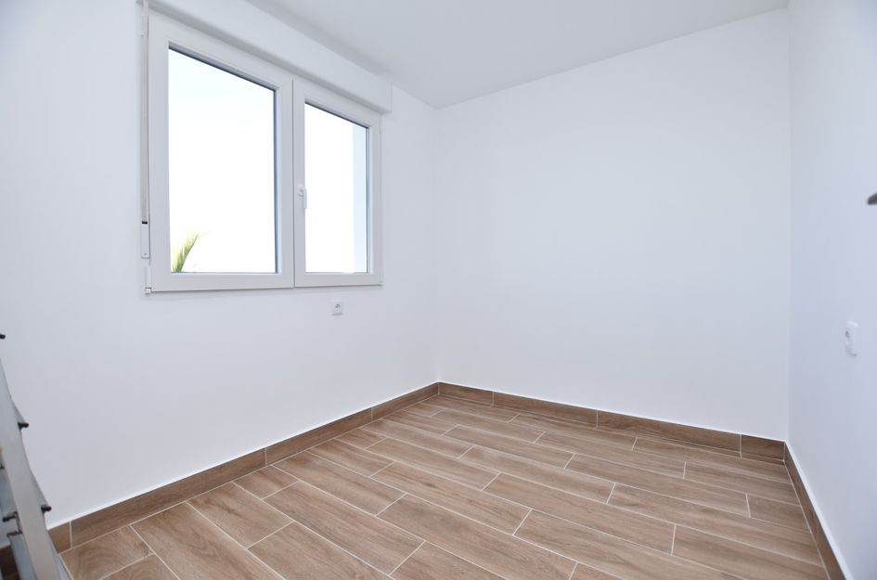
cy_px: 290
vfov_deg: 77.0
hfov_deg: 100.5
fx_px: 364
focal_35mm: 15
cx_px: 438
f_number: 4.5
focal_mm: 10
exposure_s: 1/200
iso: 200
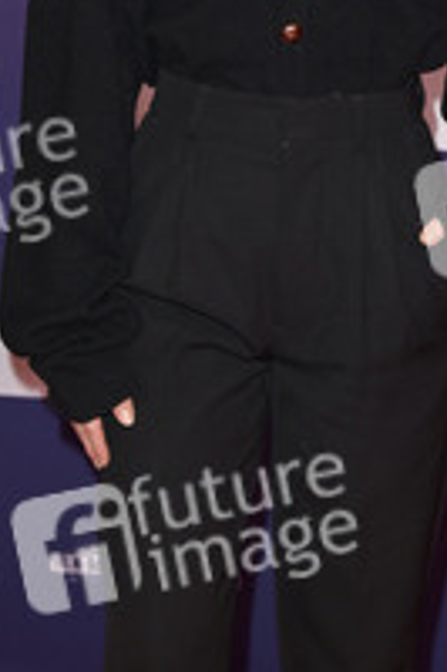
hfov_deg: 9.8
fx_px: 2612
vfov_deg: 14.5
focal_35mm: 140
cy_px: 30
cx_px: 282
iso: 800
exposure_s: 1/200
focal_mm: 70
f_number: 5.6
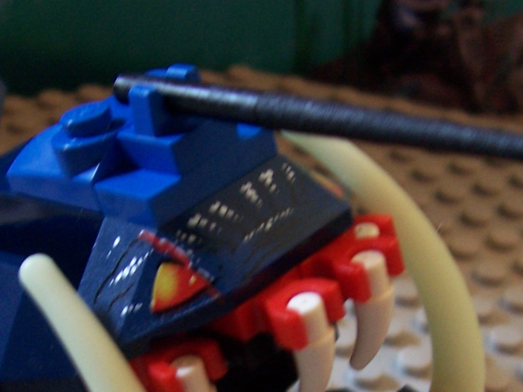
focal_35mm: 78
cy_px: 378
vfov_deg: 18.5
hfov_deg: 25.0
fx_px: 1178
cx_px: 217
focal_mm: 5.6
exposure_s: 1/8
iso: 160
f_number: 2.7
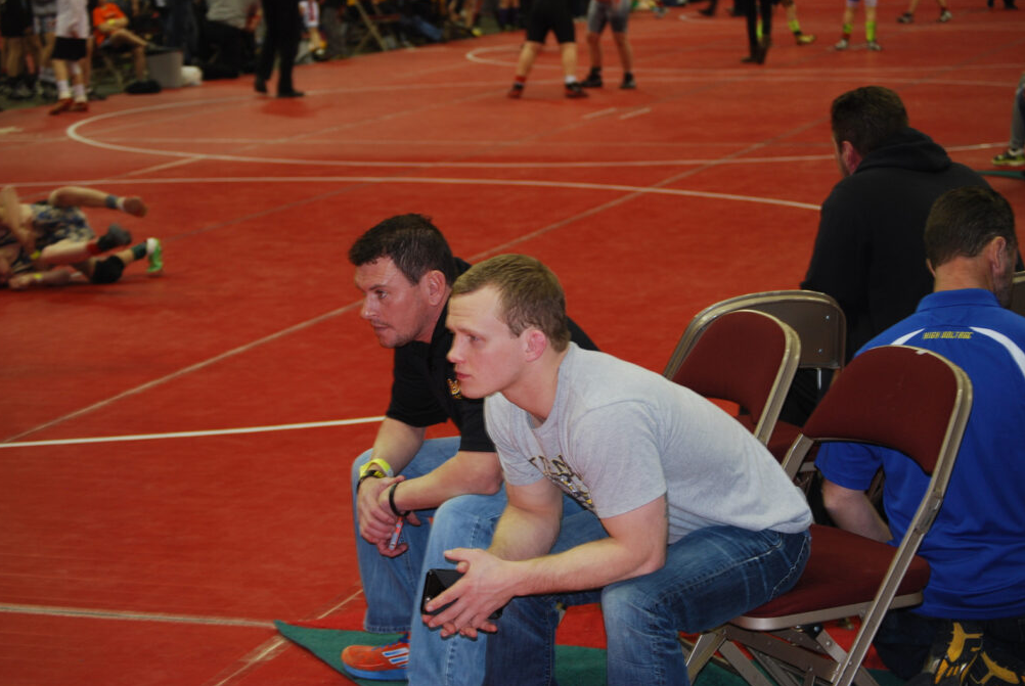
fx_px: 2623
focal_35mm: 92
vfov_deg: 14.9
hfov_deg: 22.1
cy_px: 339
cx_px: 502
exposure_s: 1/60
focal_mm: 60
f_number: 4.2
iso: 250
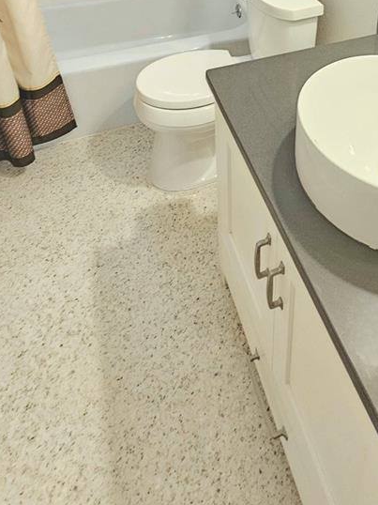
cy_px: -27
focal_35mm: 29
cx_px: 268
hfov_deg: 47.0
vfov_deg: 47.8
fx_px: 423
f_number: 2.2
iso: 400
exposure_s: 1/30
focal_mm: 2.2
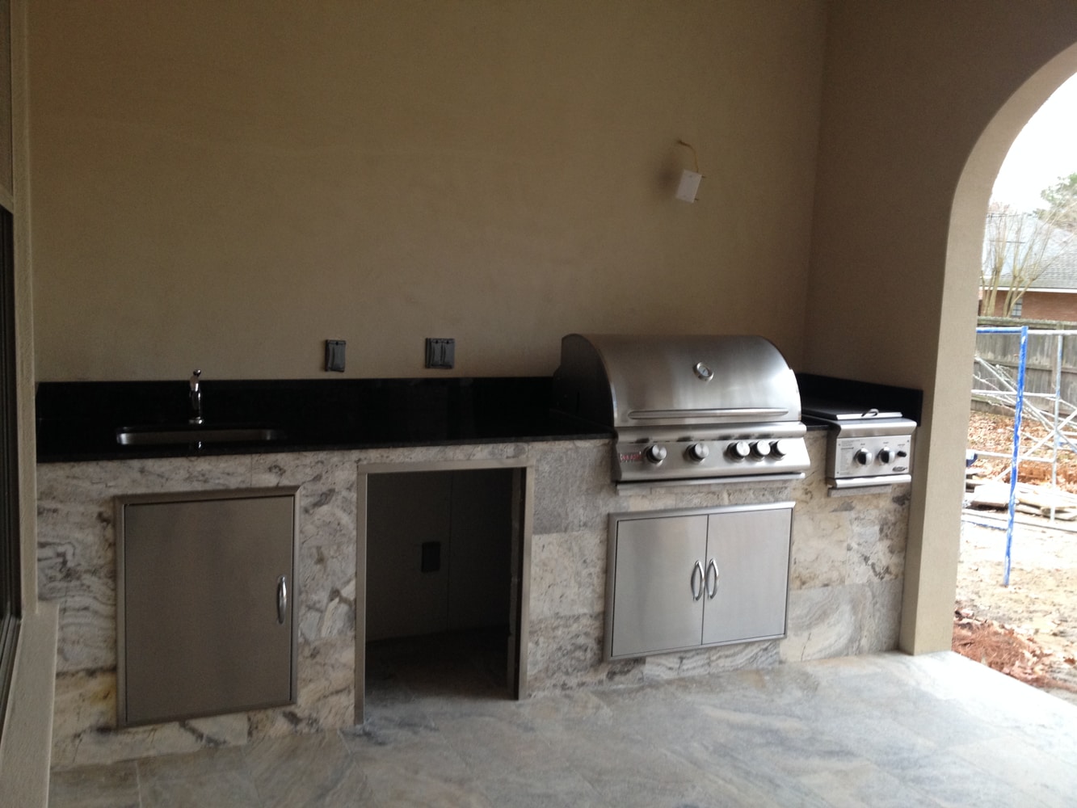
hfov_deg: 52.6
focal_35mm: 35
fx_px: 1089
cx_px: 538
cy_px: 404
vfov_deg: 40.7
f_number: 2.4
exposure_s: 1/20
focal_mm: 4.28
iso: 100
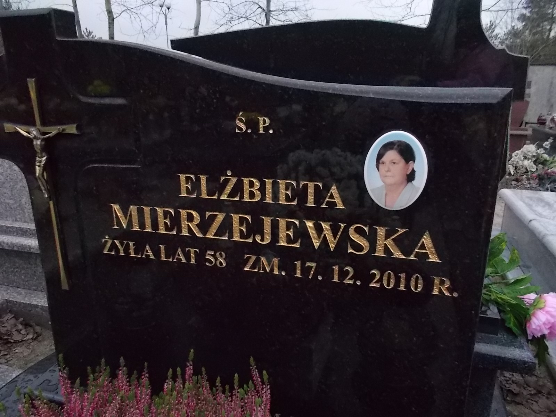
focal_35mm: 26
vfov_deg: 53.1
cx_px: 278
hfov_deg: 67.3
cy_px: 208
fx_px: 418
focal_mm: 4.6
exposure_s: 1/500
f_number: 3.2
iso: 400
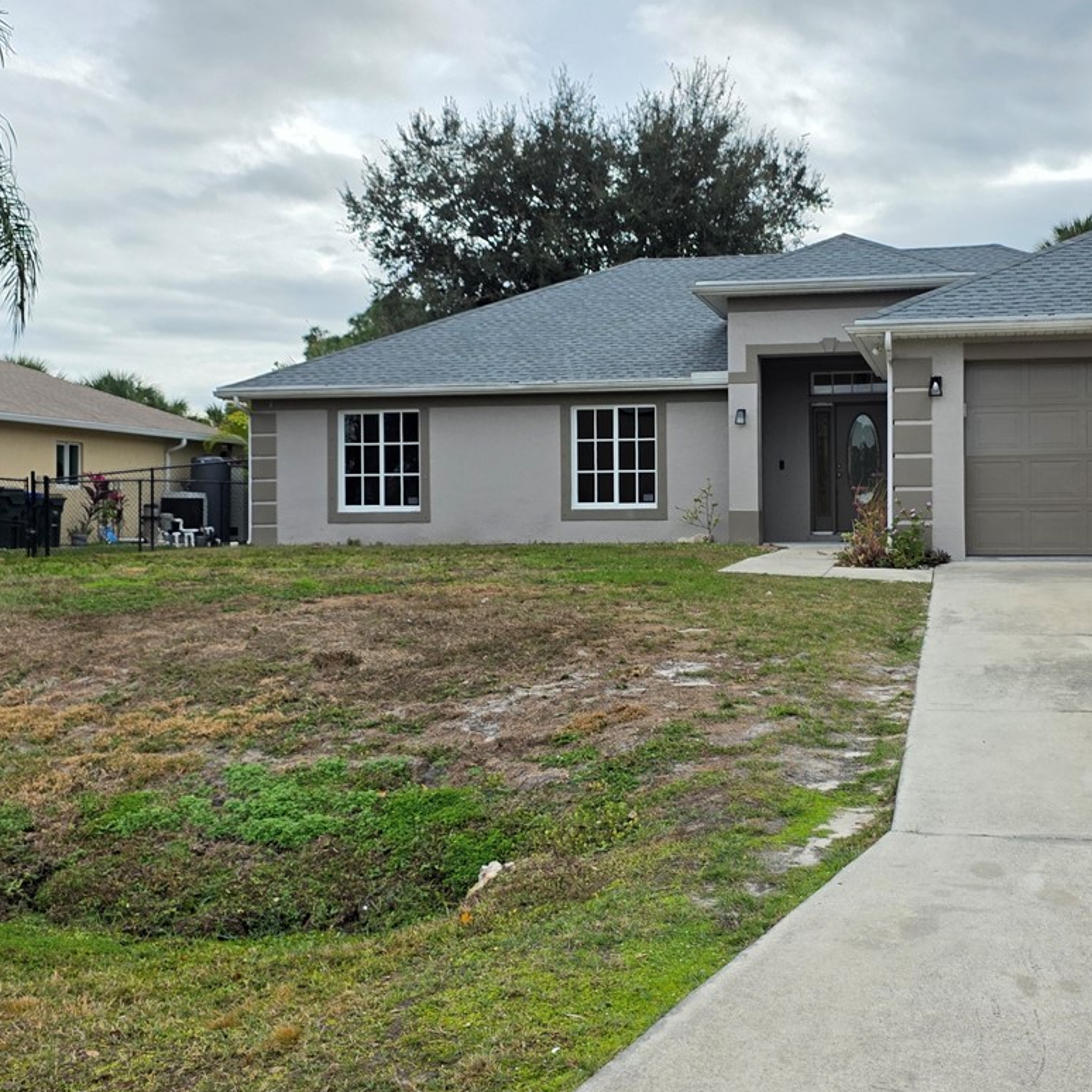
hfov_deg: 39.7
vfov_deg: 40.0
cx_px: 691
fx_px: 1499
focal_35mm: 42
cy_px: 502
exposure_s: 1/1391
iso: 80
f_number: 1.7
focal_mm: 6.3
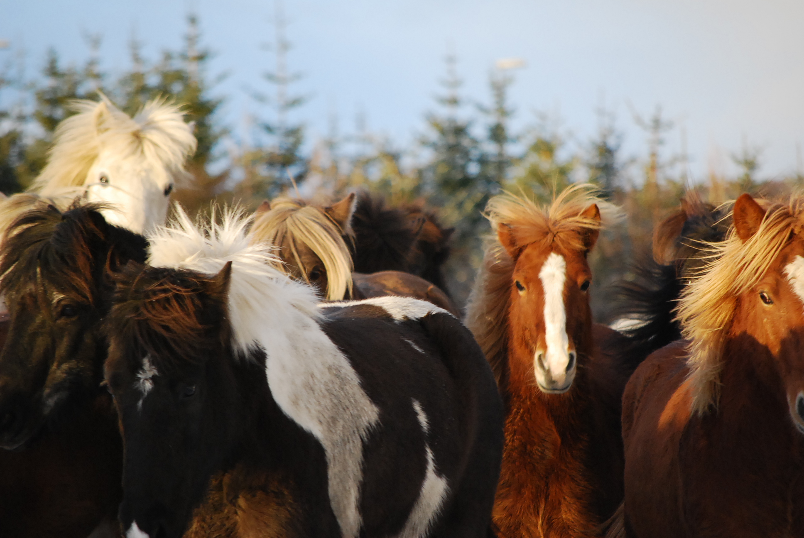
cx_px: 402
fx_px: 6708
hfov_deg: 6.9
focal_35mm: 300
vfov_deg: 4.6
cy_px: 269
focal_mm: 200
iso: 800
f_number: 5.6
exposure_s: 1/400
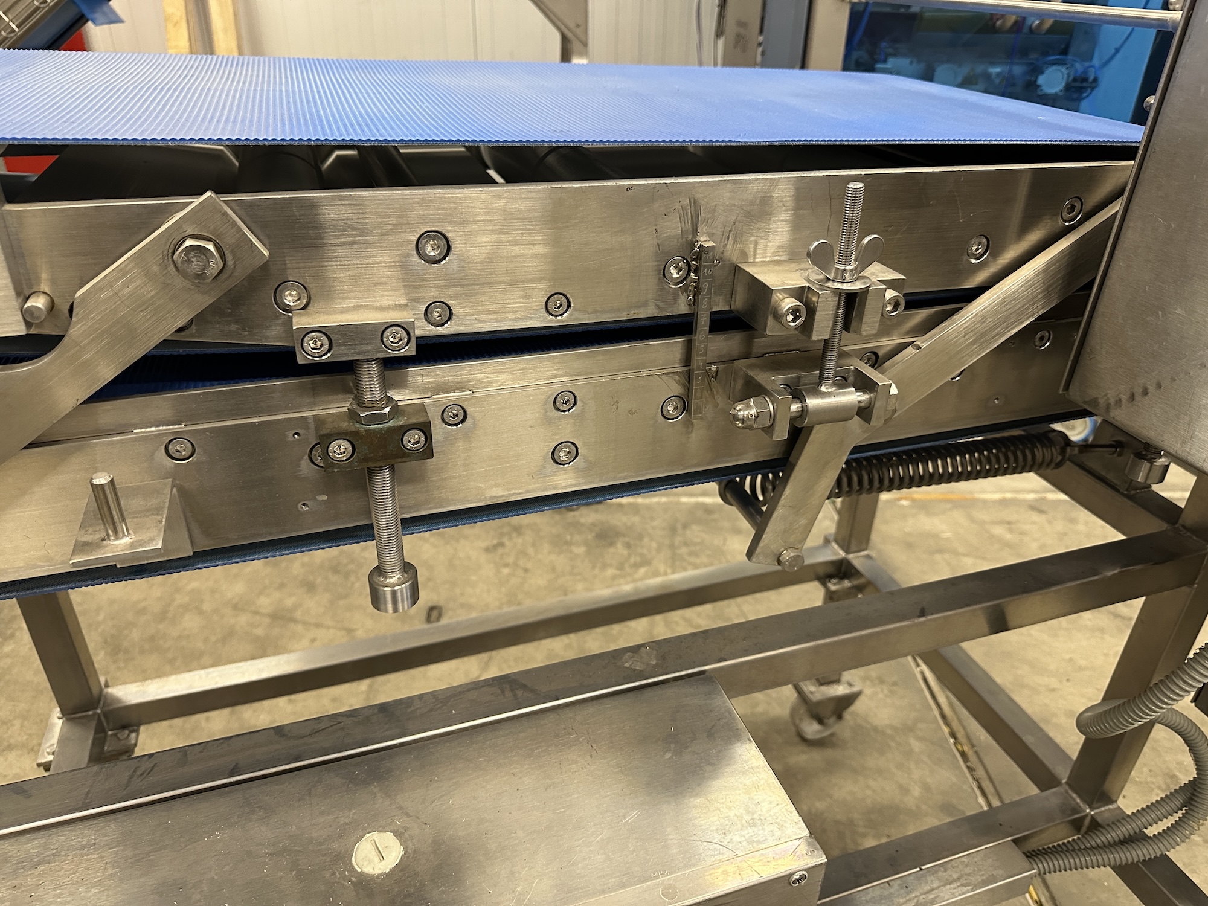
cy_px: 453
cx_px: 604
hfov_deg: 71.6
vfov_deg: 56.8
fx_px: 838
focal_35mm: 24
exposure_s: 1/50
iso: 500
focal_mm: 6.86
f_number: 1.78
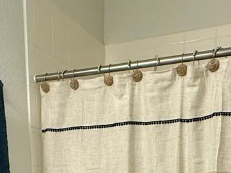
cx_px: 82
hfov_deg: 31.0
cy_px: 314
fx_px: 414
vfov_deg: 18.4
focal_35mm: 62
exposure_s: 1/120
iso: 250
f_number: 2.2
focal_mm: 2.22
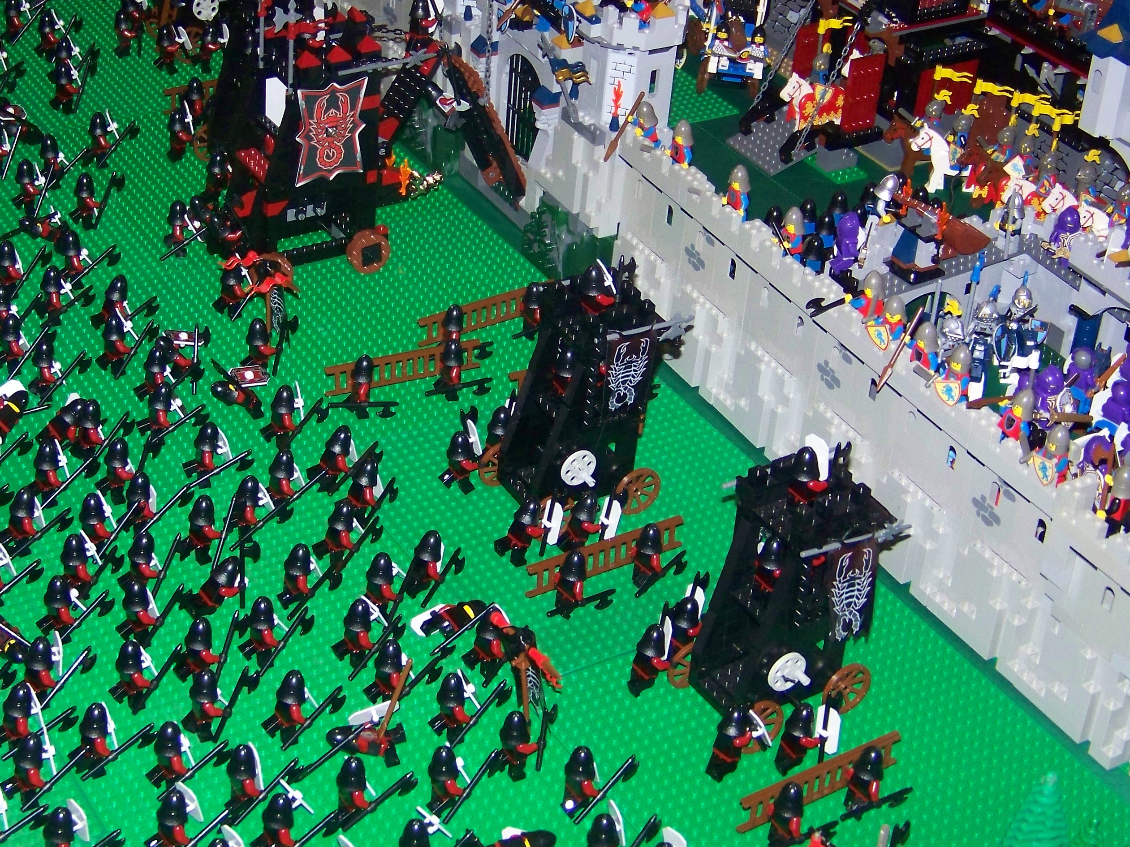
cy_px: 359
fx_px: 2187
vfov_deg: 21.9
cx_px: 455
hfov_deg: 28.9
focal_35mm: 67
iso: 200
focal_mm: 9.36
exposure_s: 1/30
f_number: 3.2
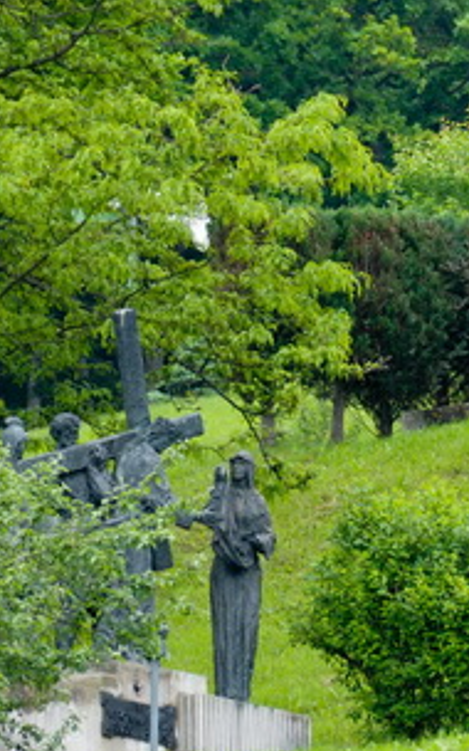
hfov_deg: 2.0
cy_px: 272
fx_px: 13354
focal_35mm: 653
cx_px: 484
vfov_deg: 3.2
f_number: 5.6
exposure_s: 1/125
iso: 200
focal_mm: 200
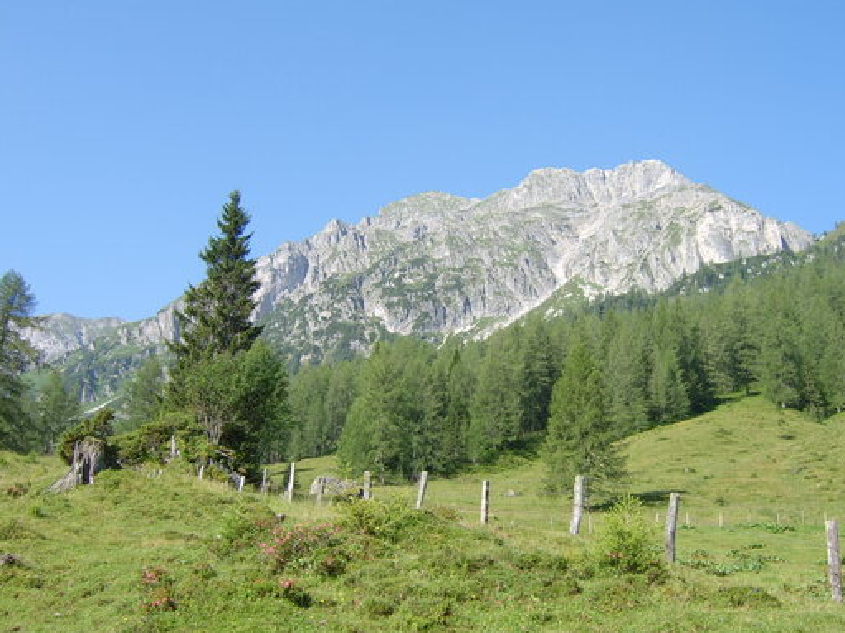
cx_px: 460
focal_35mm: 34
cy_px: 326
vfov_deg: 41.8
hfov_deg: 53.9
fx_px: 830
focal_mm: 8.13
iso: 50
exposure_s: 1/104
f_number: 5.6
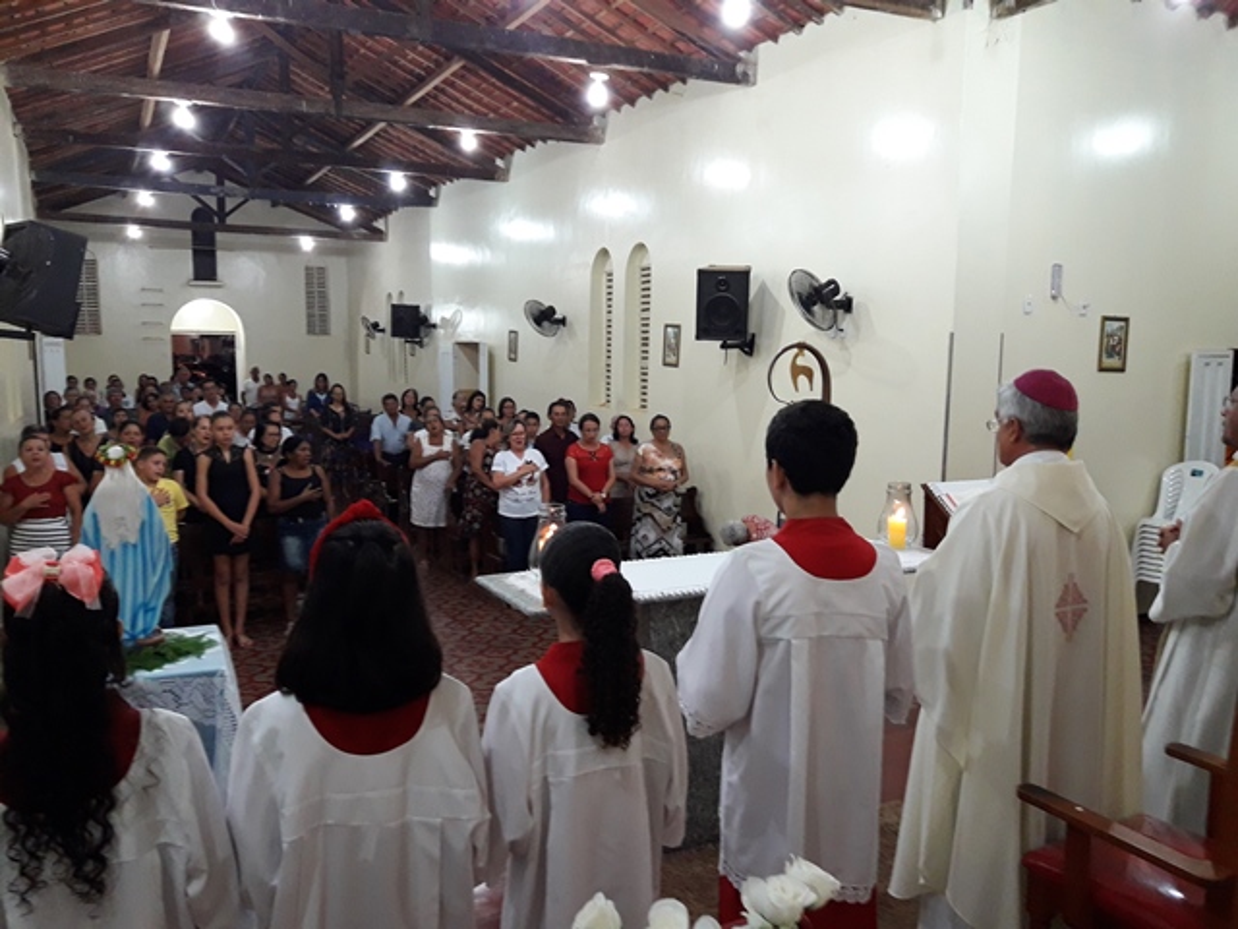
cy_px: 464
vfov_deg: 49.7
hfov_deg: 63.4
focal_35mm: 28
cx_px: 619
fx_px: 1001
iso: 200
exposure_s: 1/24
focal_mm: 3.7
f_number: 1.9
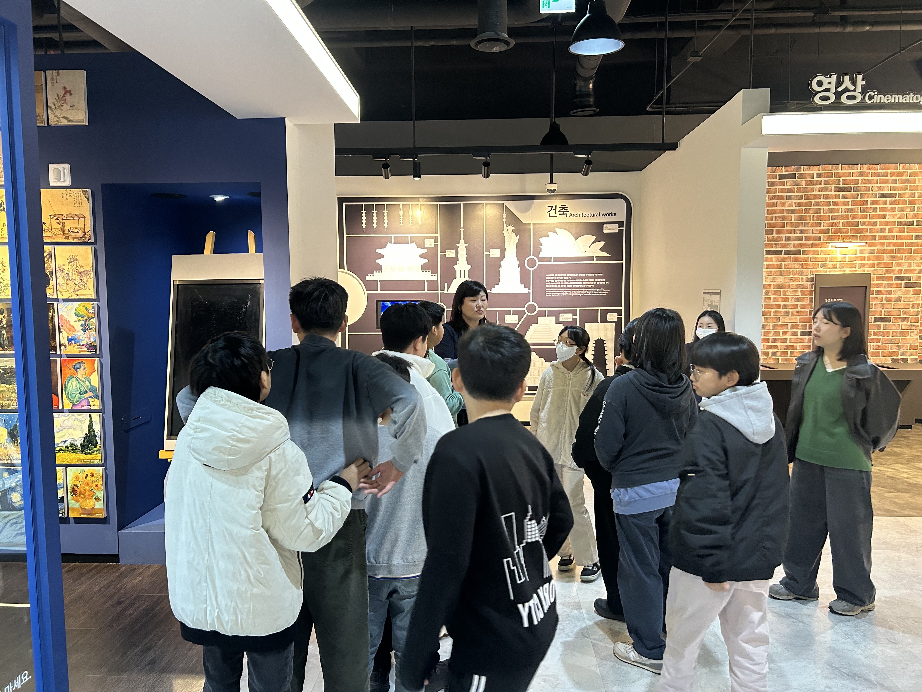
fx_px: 693
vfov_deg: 53.1
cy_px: 346
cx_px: 461
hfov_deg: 67.3
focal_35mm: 26
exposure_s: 1/60
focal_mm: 5.7
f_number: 1.5
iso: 250
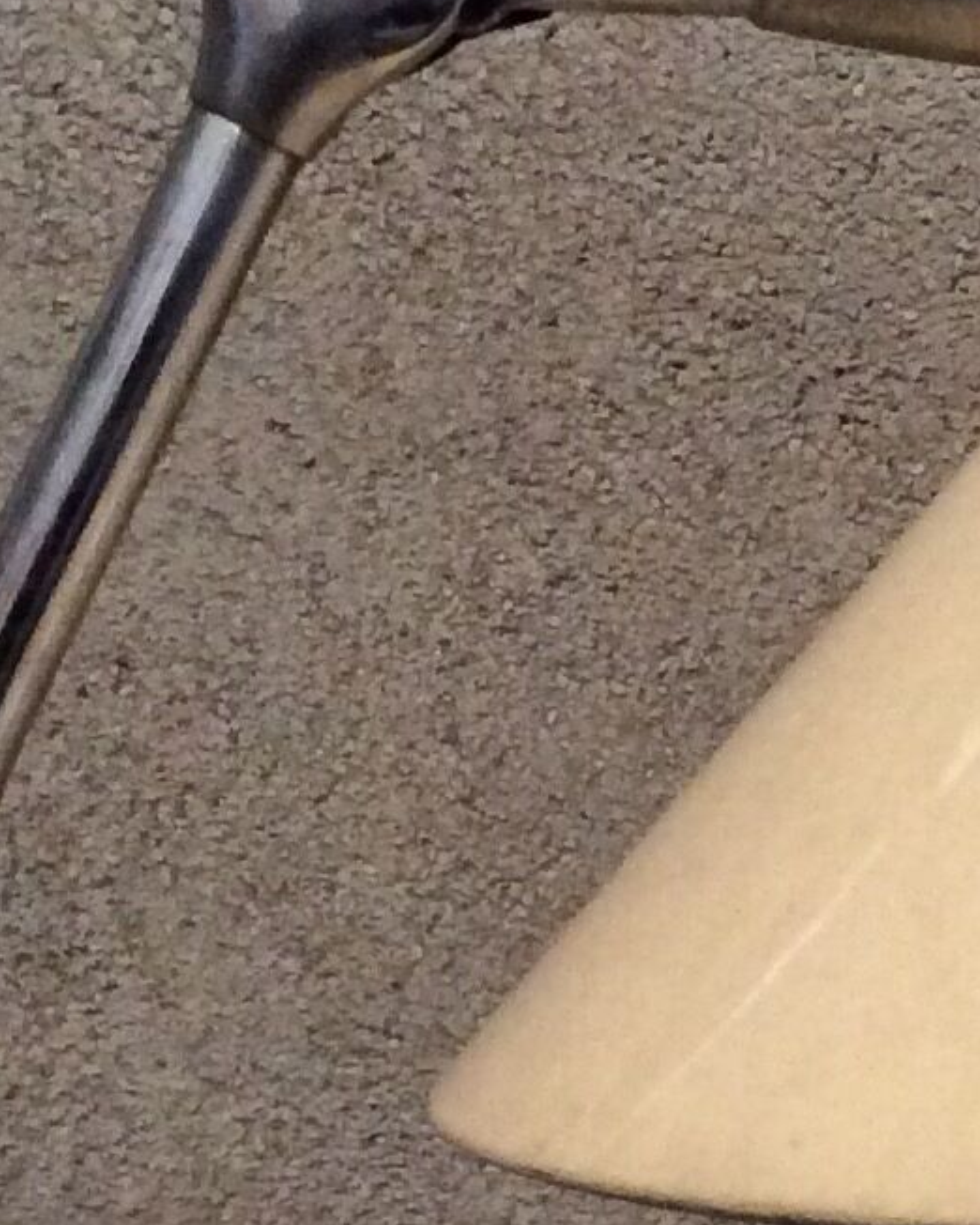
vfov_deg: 15.3
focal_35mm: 124
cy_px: 1142
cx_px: 939
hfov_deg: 12.3
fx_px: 4494
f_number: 2.4
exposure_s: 1/20
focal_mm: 3.3
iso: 320
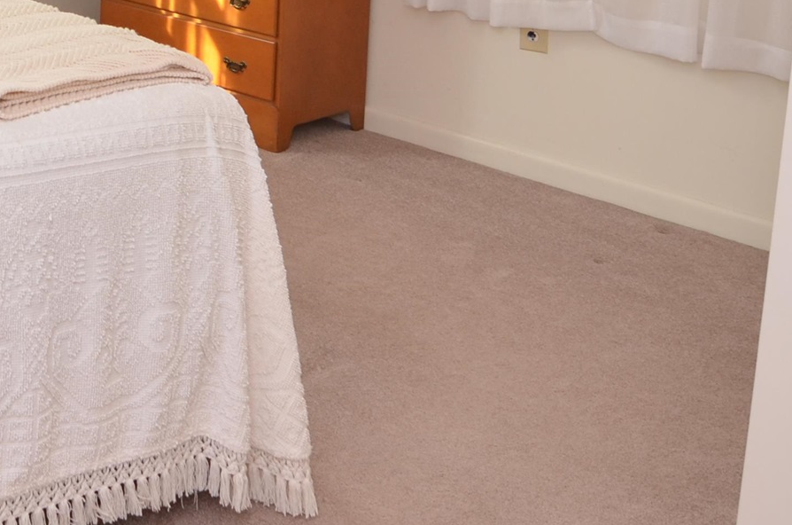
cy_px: -125
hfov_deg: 30.4
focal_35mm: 57
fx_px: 1245
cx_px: -143
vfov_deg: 21.8
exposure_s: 1/60
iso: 280
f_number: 4
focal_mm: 11
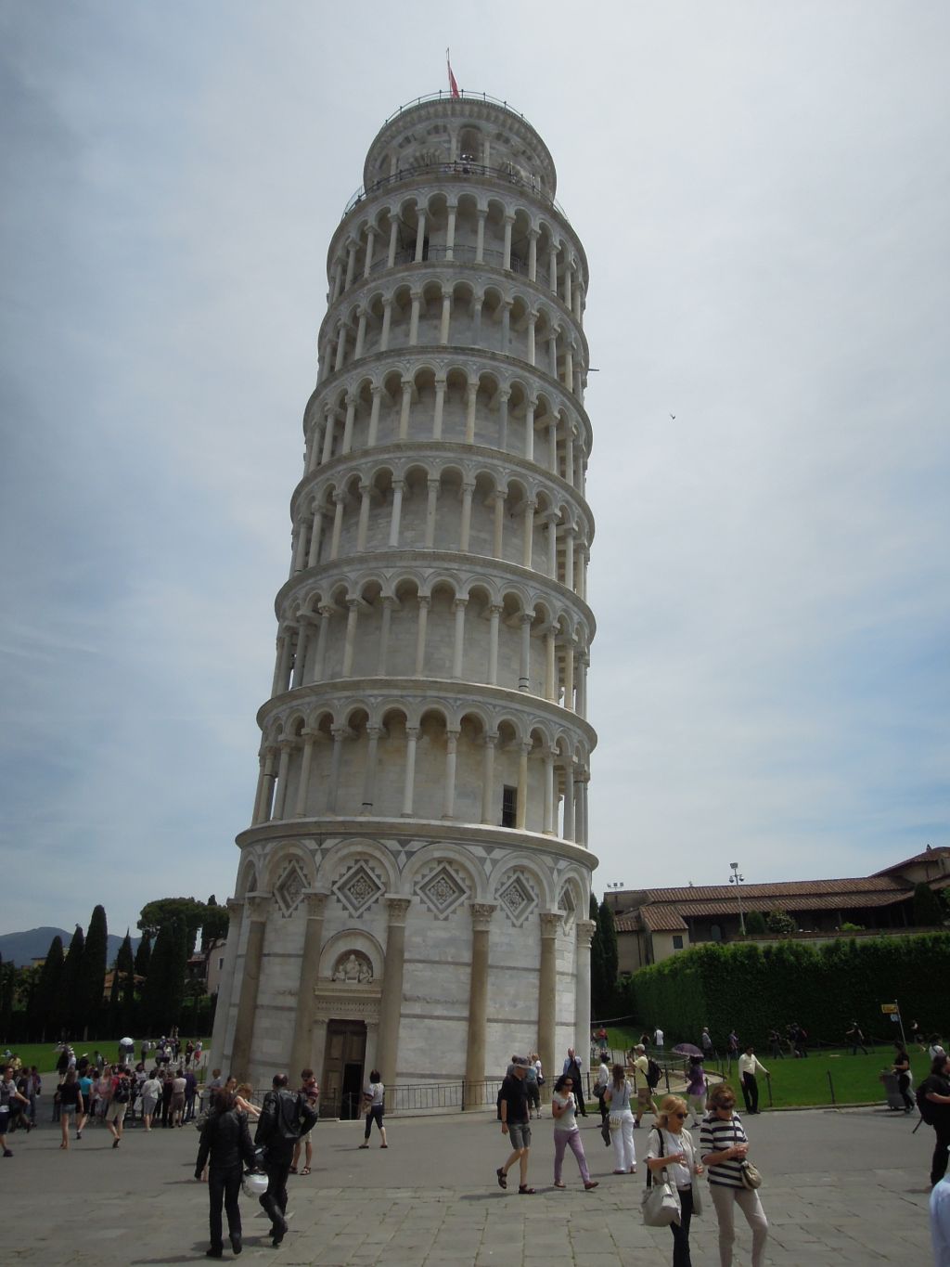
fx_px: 878
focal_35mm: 24
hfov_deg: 56.8
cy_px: 634
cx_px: 475
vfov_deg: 71.6
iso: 160
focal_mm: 4.3
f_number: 5.6
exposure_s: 1/1250
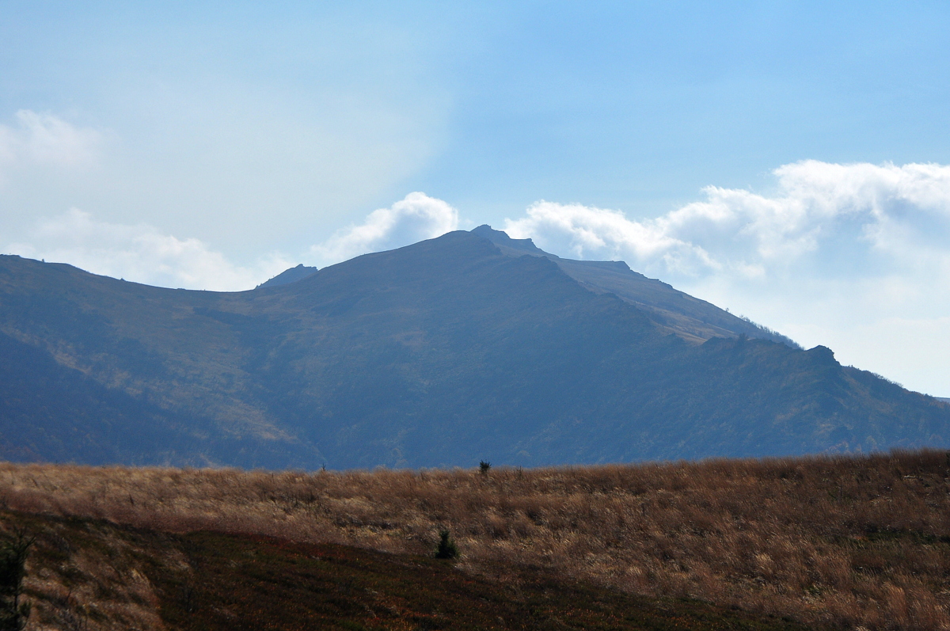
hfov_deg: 20.6
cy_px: 316
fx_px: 2609
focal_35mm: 99
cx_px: 475
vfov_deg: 13.8
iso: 400
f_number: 9
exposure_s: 1/1250
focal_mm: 66
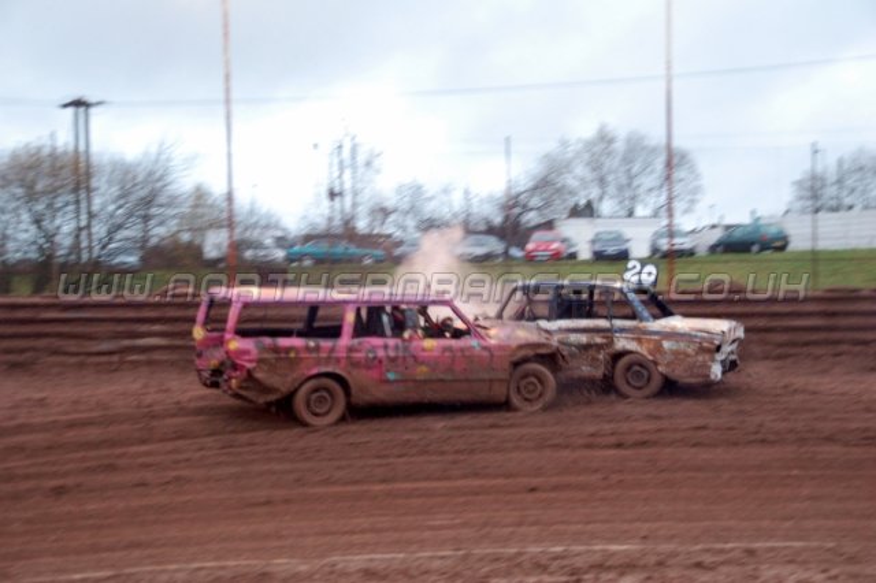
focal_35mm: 69
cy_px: 292
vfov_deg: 19.7
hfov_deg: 29.3
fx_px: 1678
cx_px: 438
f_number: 5
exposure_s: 1/60
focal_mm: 46
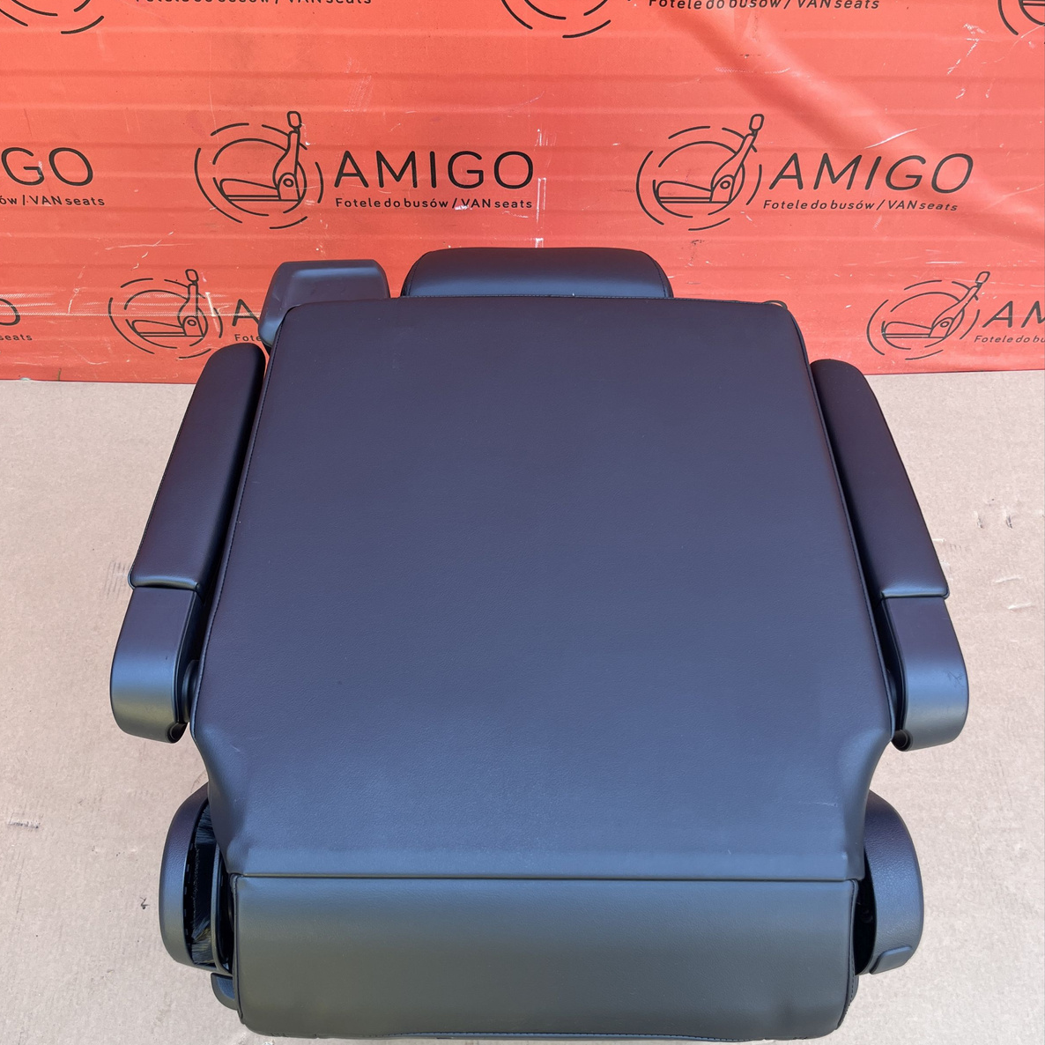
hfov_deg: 52.5
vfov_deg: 52.5
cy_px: 551
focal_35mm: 31
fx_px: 1059
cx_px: 517
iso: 50
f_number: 1.6
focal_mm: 5.1
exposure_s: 1/121
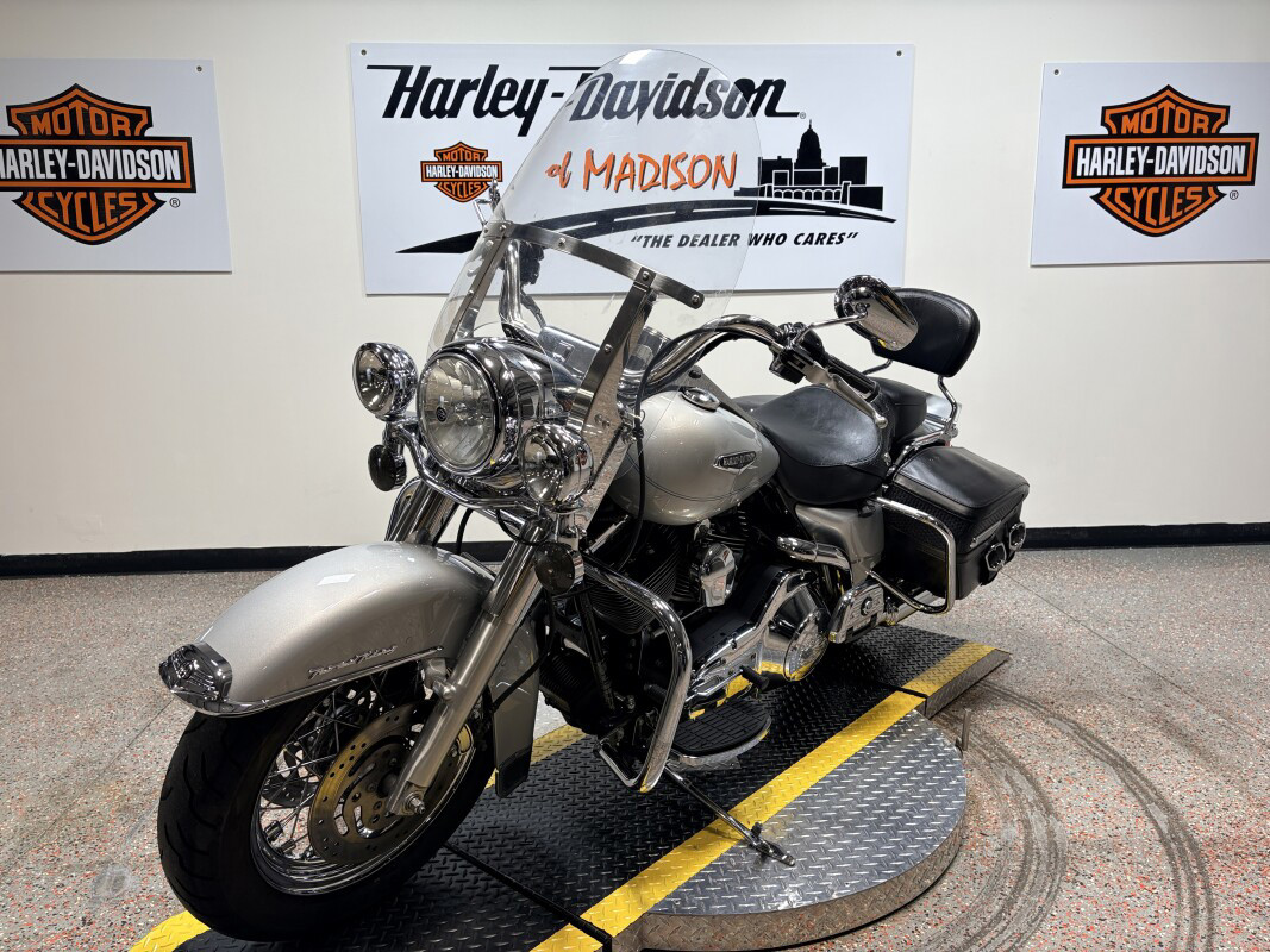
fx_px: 954
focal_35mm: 26
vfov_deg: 53.1
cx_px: 635
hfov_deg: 67.3
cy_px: 476
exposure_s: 1/120
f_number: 1.6
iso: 40
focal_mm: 5.96
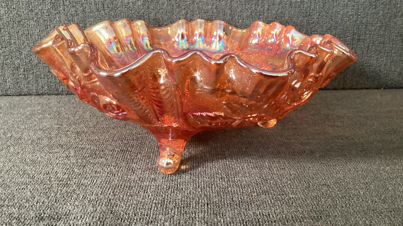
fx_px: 363
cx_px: 200
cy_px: 107
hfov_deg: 58.0
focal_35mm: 34
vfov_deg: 34.6
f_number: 2.4
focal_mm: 3.3
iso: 320
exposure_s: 1/30
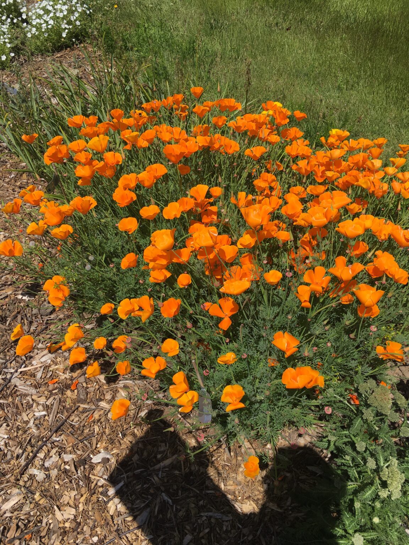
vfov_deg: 61.7
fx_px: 457
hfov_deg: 48.2
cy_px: 272
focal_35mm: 29
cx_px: 204
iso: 25
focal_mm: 4.15
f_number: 2.2
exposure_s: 1/2024
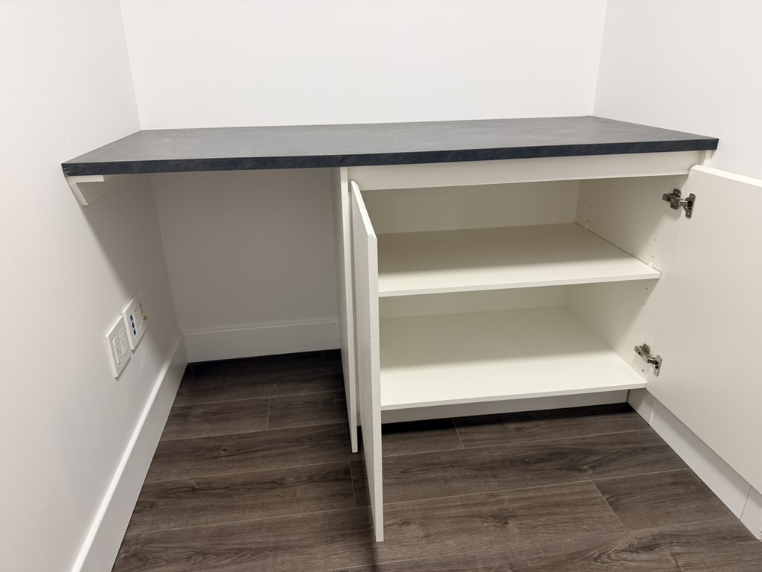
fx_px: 528
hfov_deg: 71.6
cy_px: 286
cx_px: 381
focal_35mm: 24
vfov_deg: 56.8
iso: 200
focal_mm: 6.76
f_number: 1.78
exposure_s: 1/60
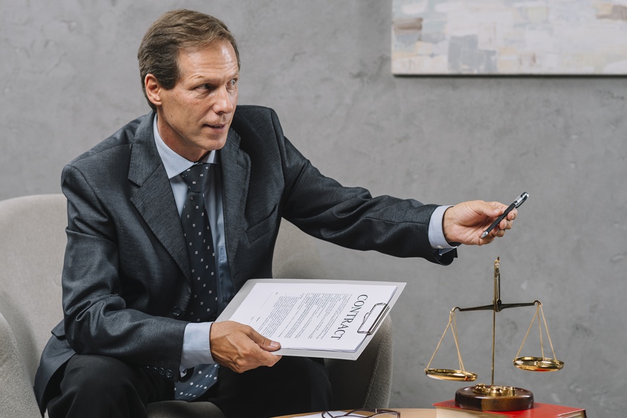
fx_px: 1480
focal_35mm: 85
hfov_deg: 23.9
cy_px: 209
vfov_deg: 16.1
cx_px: 314
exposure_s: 1/160
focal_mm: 85
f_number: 5
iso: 200
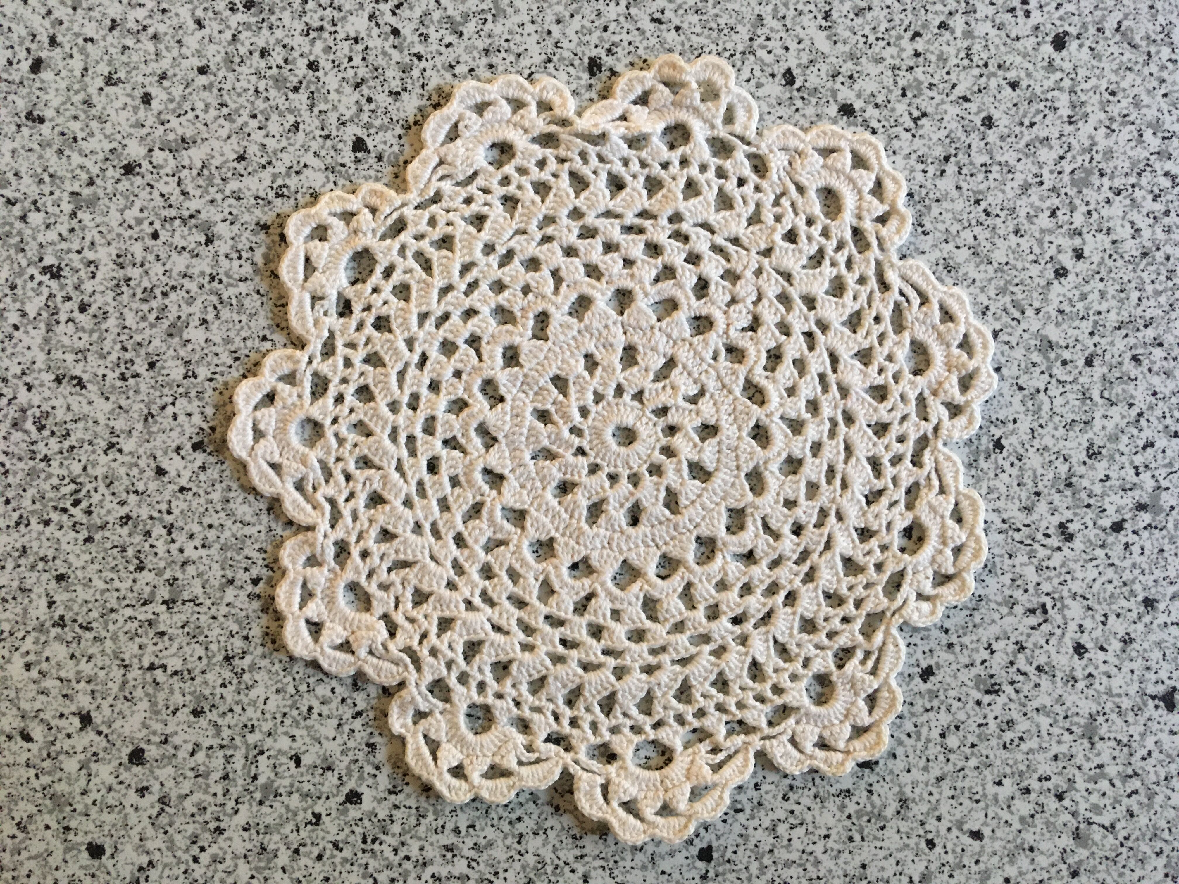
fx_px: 988
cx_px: 590
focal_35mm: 29
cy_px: 442
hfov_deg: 61.7
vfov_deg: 48.2
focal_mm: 4.15
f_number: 2.2
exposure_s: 1/33
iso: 200
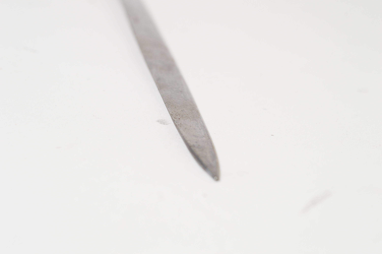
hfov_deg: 33.4
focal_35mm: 60
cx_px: 191
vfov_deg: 22.6
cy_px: 127
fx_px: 636
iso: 800
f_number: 8
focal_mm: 40
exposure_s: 1/80
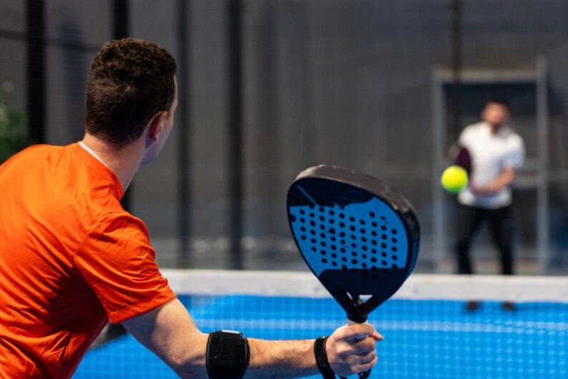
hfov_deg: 17.9
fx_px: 1799
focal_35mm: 114
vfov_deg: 12.0
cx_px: 315
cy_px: 202
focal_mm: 88
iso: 1250
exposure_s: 1/320
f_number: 2.8
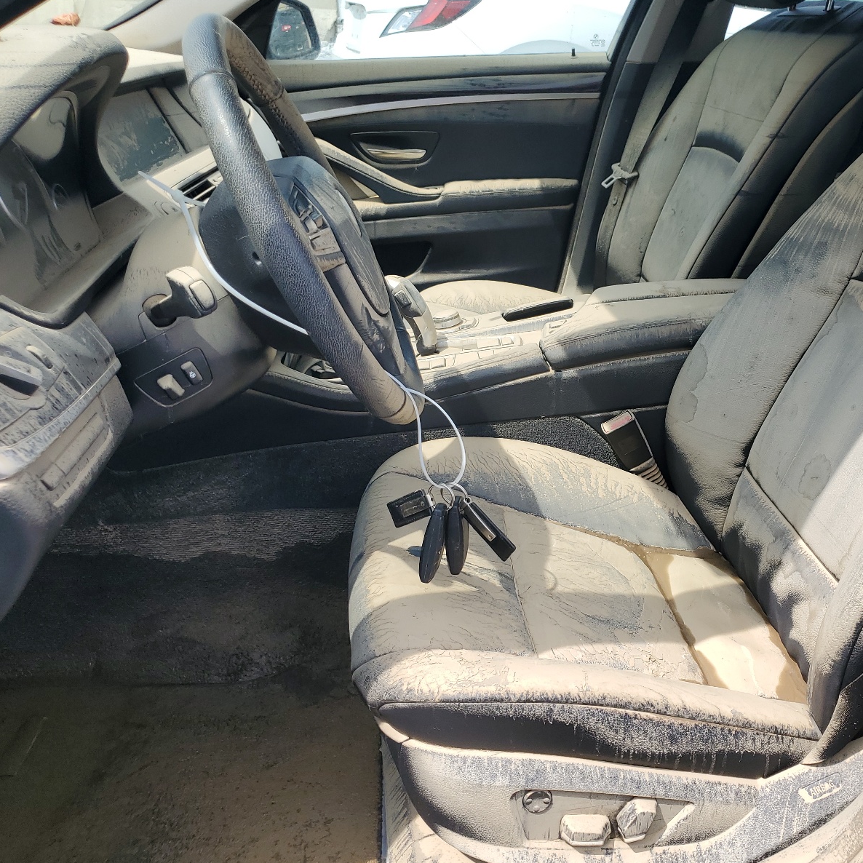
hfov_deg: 51.5
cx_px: 581
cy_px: 432
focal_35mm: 31
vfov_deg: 52.5
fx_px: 874
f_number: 1.5
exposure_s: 1/1429
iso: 50
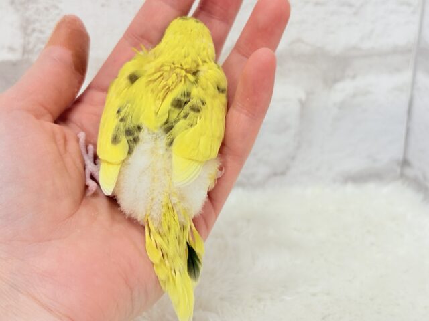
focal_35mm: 52
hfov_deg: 36.8
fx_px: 644
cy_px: 160
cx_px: 214
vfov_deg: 28.0
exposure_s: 1/100
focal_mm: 5.96
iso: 80
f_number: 1.6
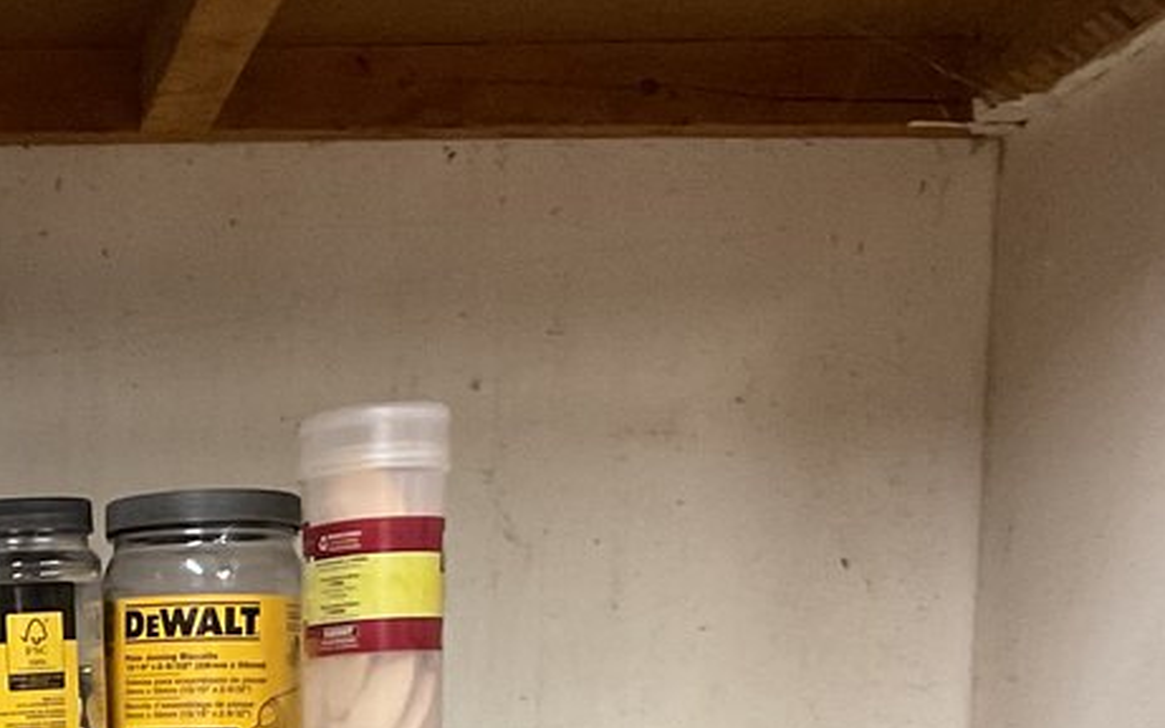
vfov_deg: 11.9
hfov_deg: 19.7
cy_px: 1306
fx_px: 3206
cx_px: -133
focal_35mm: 101
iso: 200
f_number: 1.8
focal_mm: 3
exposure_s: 1/40
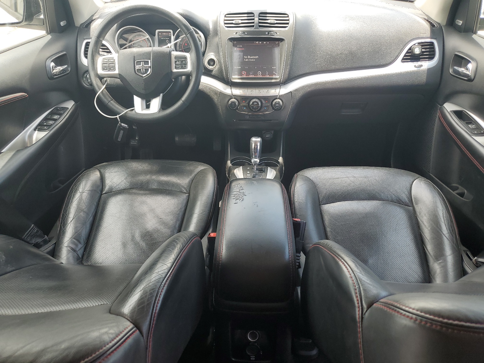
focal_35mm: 26
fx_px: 364
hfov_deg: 67.3
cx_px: 242
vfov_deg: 53.1
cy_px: 182
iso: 50
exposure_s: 1/294
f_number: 1.5
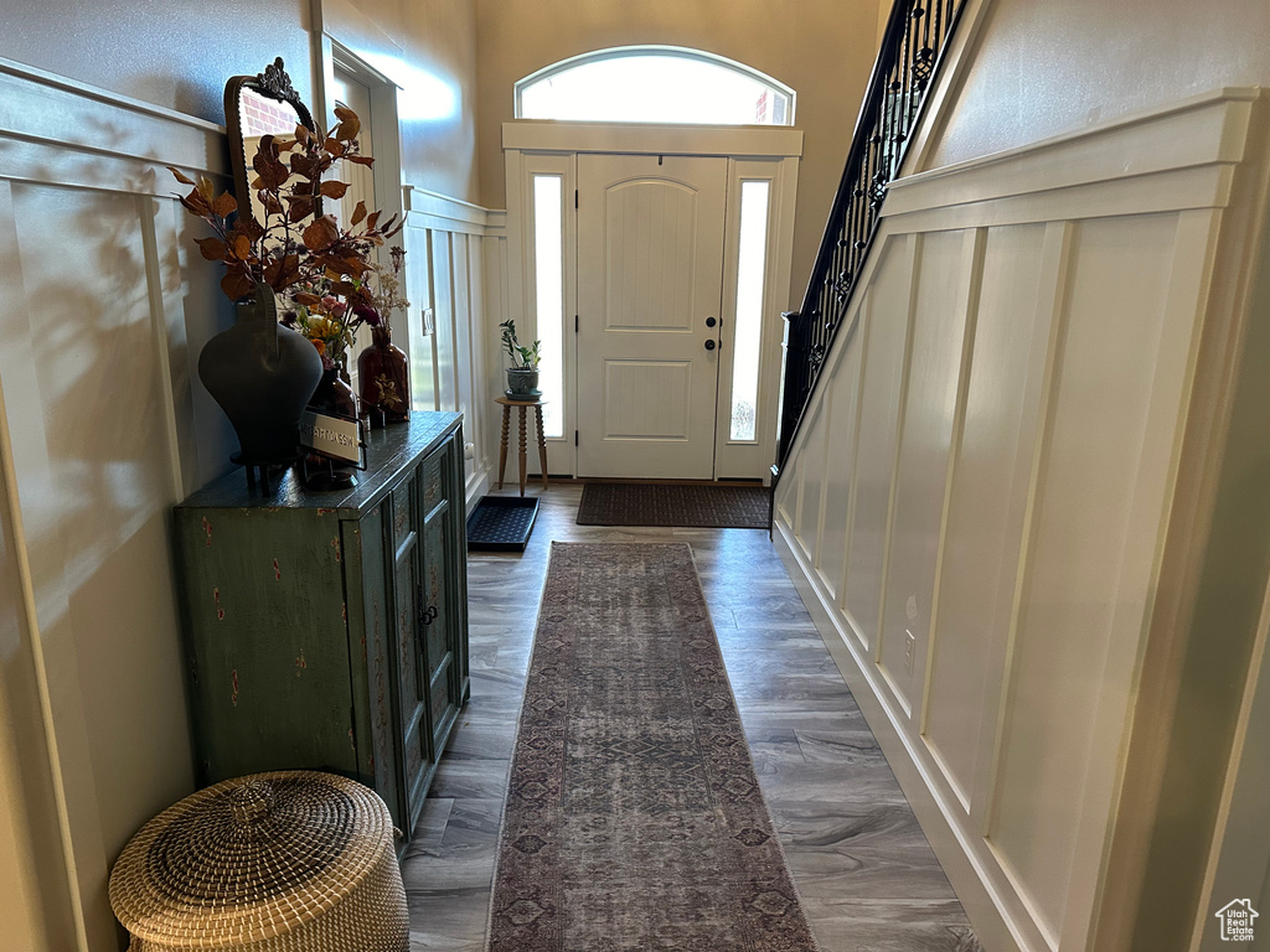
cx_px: 635
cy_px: 476
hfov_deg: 71.6
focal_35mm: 24
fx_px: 881
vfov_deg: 56.8
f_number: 1.78
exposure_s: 1/60
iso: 320
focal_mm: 6.86
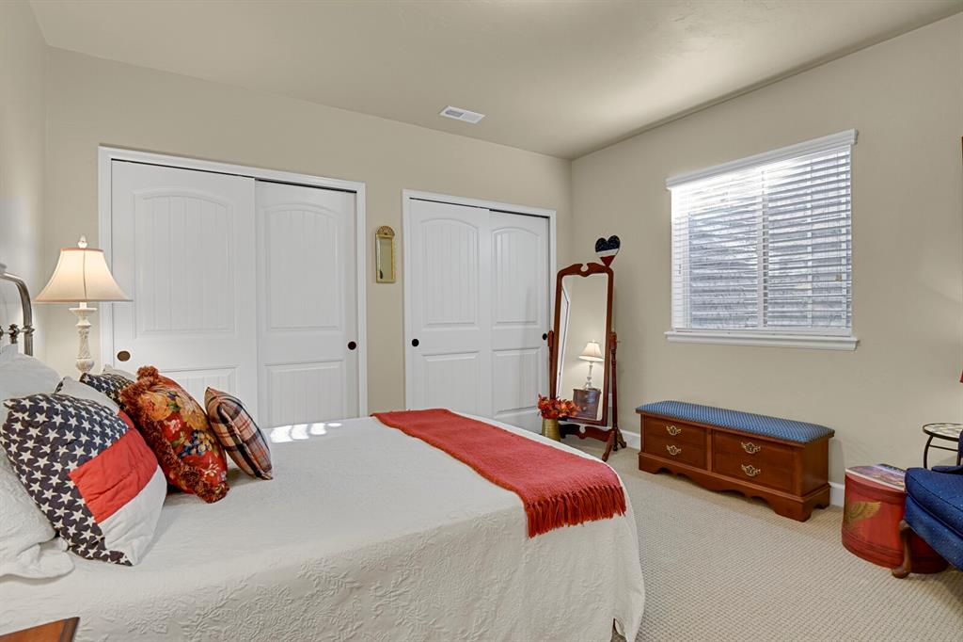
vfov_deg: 70.4
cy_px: 321
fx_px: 455
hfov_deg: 93.3
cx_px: 482
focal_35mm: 17
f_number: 8
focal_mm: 17
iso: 12800
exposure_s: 1/15
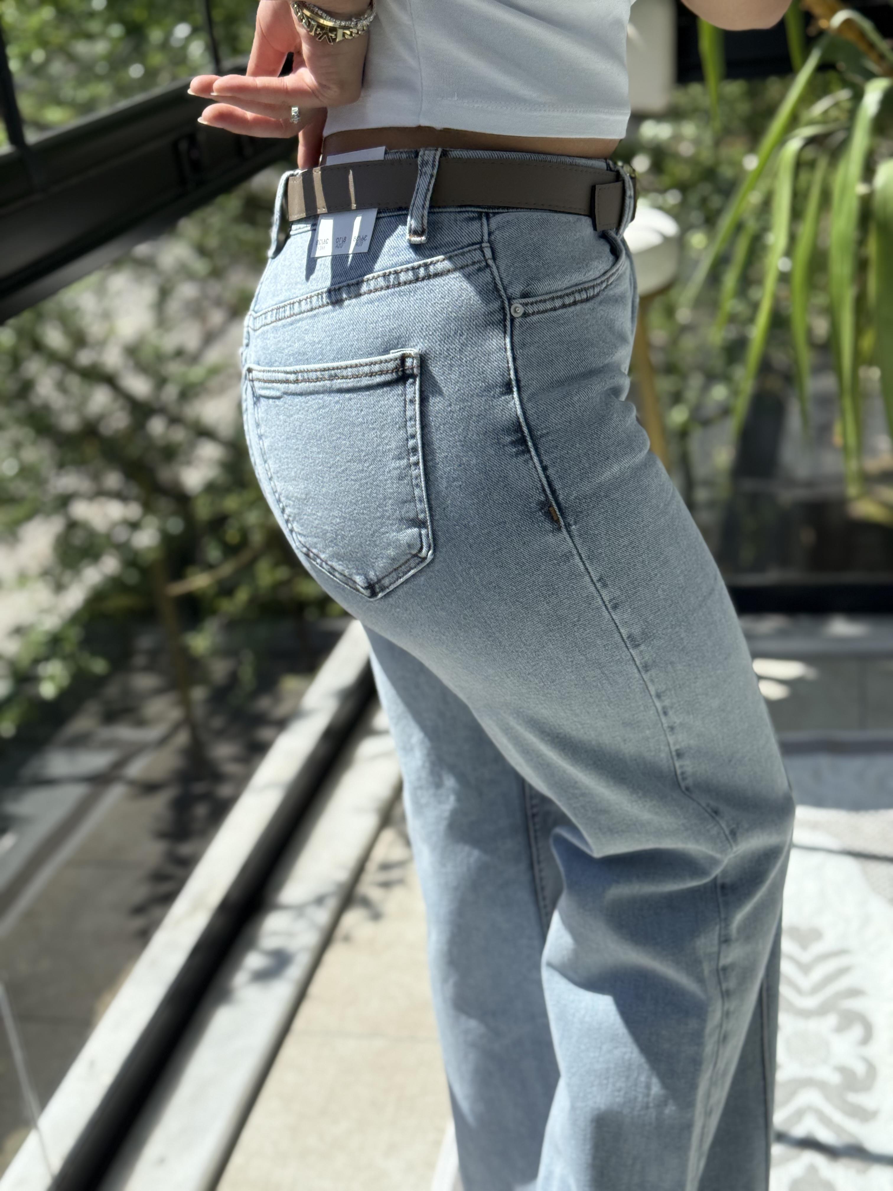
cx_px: 446
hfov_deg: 30.3
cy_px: 596
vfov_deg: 39.7
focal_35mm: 48
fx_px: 1651
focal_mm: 6.76
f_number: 1.78
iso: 80
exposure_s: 1/1167
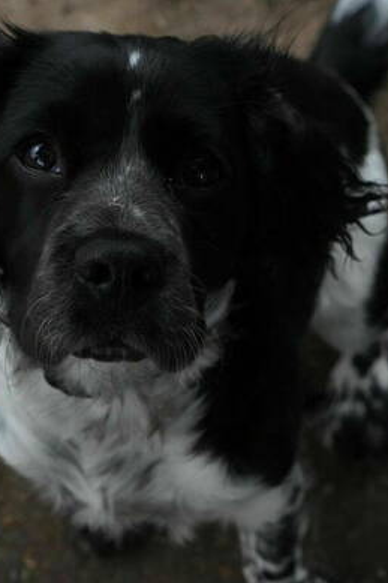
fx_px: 1747
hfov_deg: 12.7
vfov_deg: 18.9
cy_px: 220
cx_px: 159
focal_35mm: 108
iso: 12800
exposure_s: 1/3200
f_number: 10
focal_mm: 70
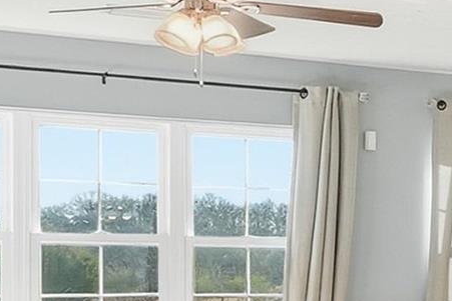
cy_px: 298
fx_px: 1369
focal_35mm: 109
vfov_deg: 12.4
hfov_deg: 15.1
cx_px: 909
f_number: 9
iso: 250
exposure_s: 1/50
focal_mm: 16
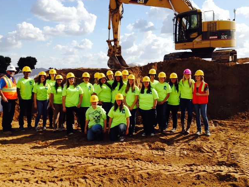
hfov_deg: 46.8
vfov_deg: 36.0
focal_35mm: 40
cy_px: 102
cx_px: 122
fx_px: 288
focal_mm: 4.28
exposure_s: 1/1842
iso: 50
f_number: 2.4
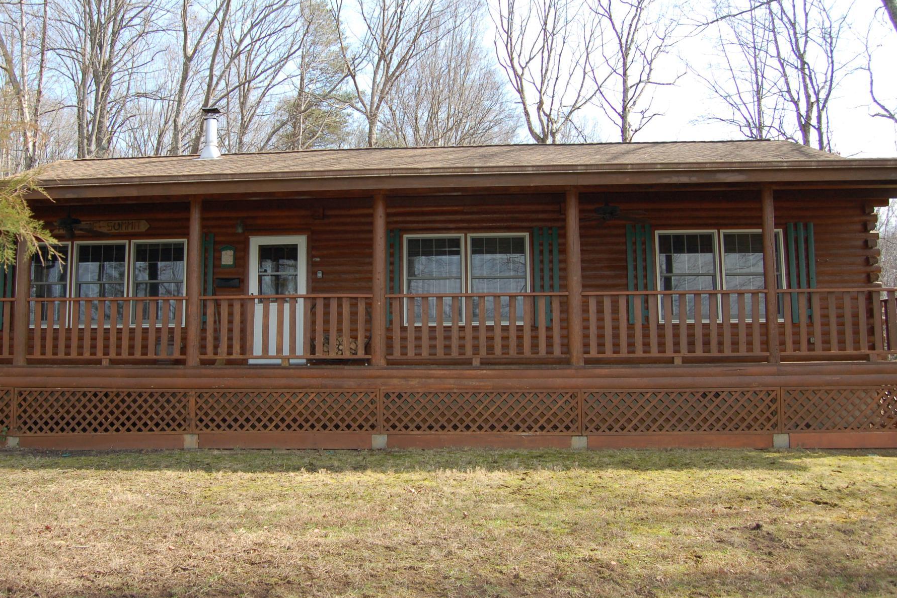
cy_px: 261
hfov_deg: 60.0
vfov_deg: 42.2
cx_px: 382
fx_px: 772
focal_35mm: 31
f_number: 5
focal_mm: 18
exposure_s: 1/500
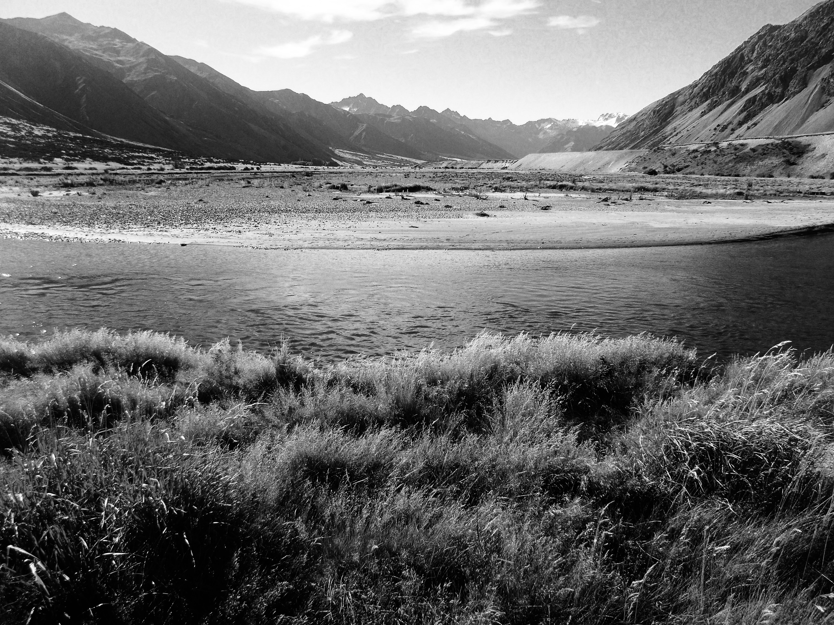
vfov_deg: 48.2
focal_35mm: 29
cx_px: 417
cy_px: 312
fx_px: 699
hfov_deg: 61.7
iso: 80
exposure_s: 1/640
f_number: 3.3
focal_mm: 4.1
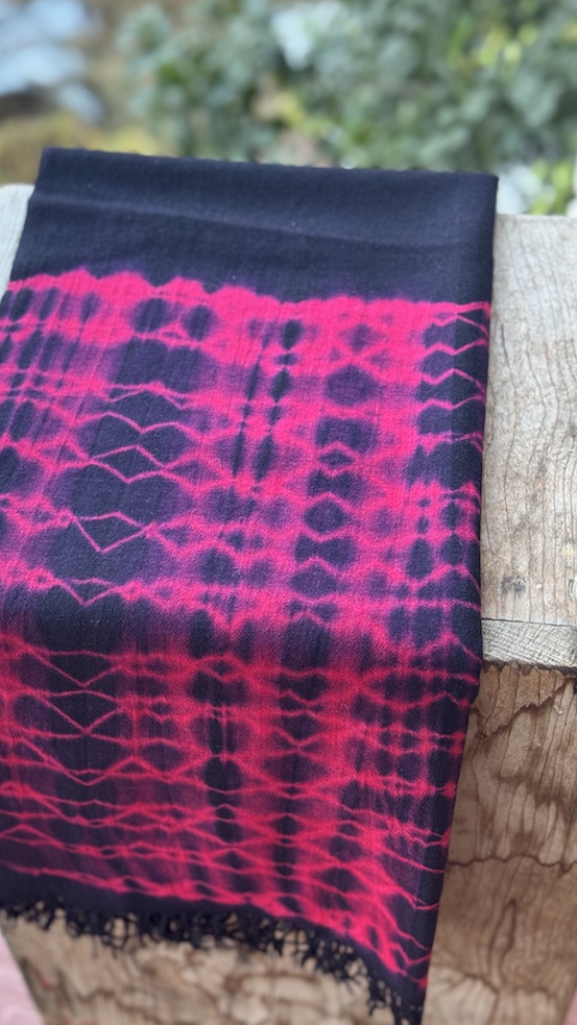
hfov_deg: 22.6
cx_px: 199
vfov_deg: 39.2
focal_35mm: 53
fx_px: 1441
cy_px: 508
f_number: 1.78
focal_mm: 6.76
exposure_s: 1/60
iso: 100
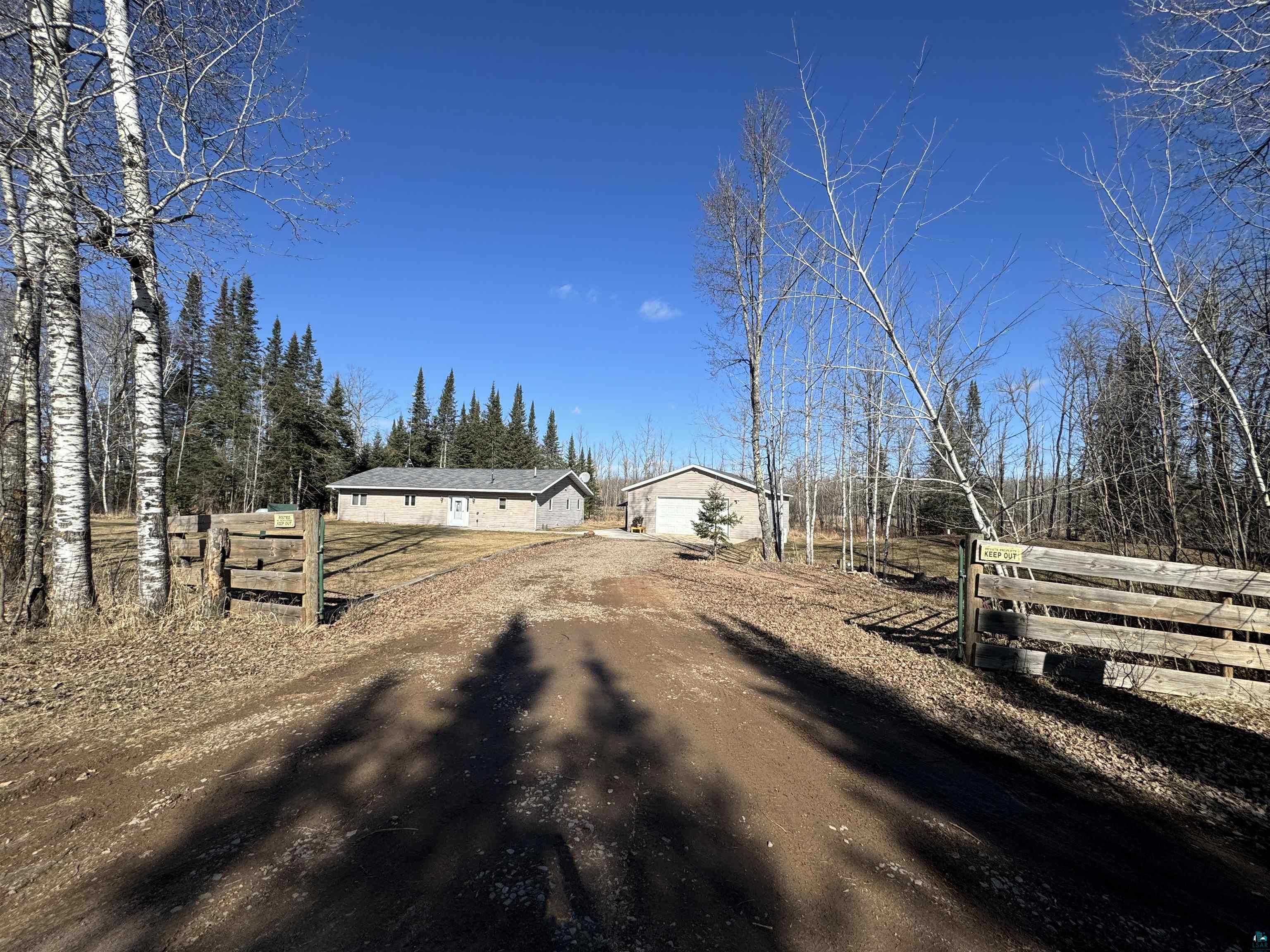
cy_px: 476
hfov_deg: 102.1
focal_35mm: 14
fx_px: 514
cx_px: 635
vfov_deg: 85.7
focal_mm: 2.22
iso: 50
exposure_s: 1/2208
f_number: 2.2
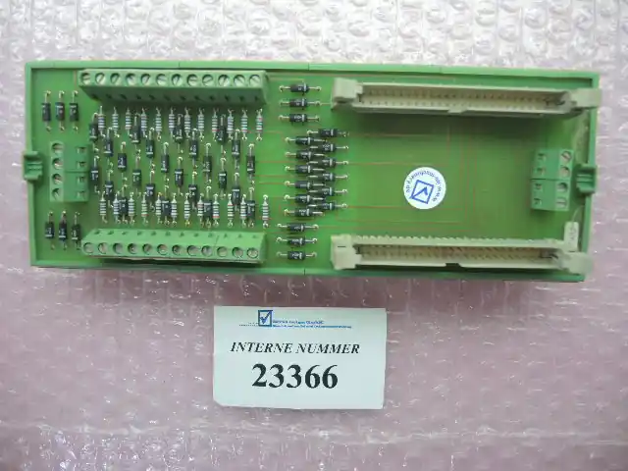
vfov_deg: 49.7
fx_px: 508
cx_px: 314
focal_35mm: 28
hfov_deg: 63.4
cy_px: 236
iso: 200
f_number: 2
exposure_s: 1/30
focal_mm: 6
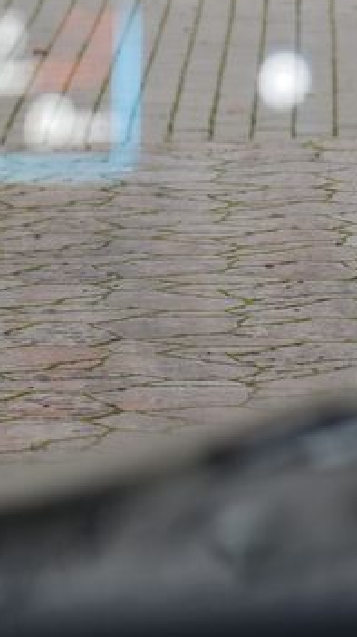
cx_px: 80
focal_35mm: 300
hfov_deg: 4.0
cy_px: 392
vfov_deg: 7.2
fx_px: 5057
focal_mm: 98
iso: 500
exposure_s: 1/100
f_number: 5
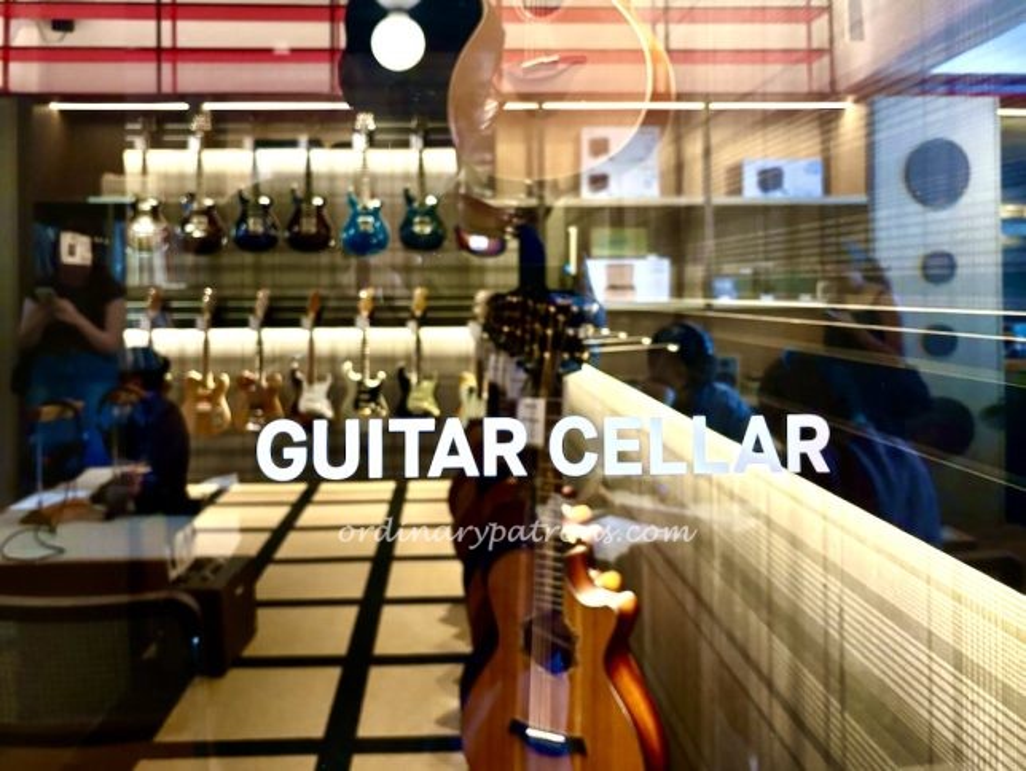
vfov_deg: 53.1
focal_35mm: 26
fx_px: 771
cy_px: 386
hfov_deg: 67.3
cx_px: 513
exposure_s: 1/50
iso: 400
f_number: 1.6
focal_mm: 5.96
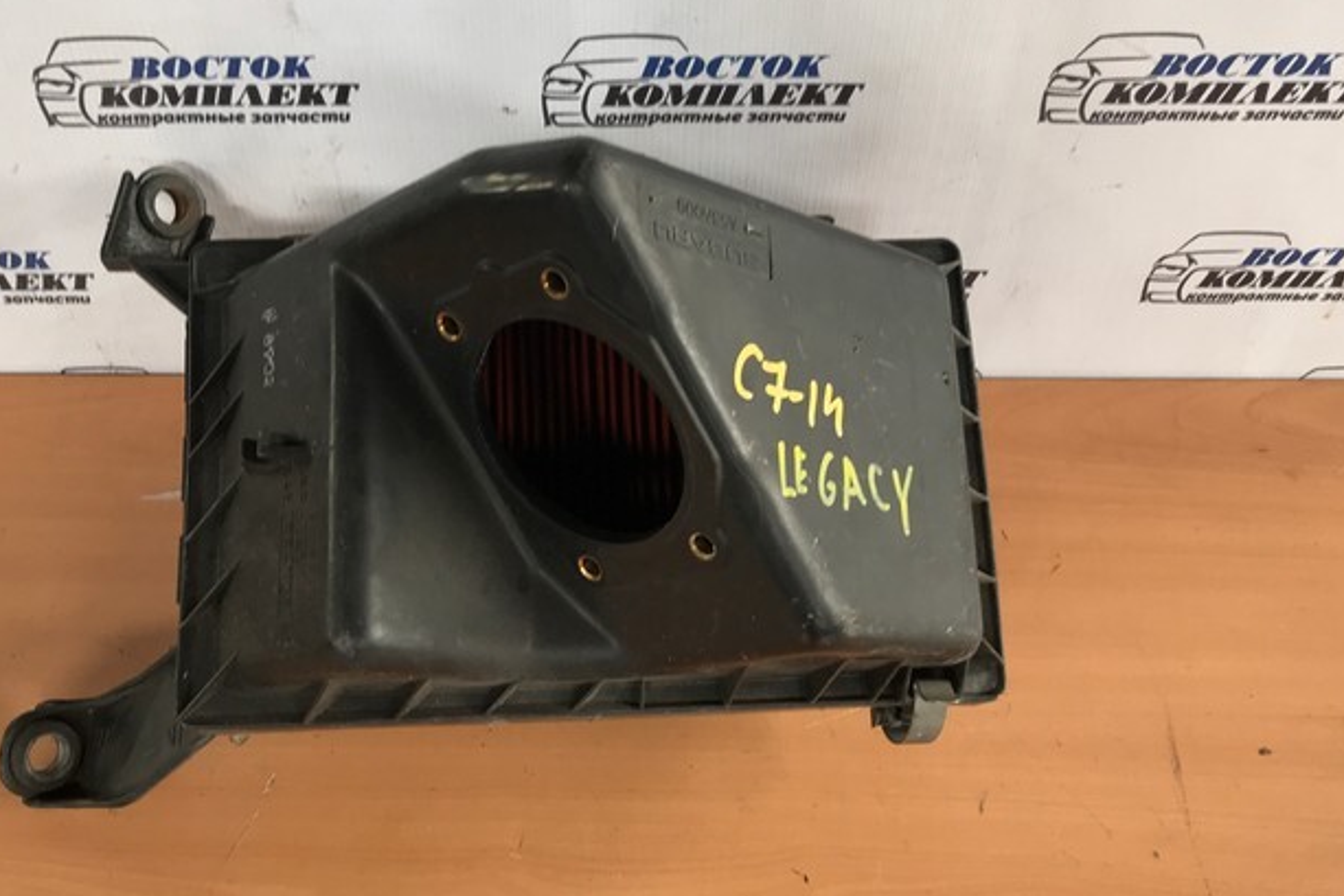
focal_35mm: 38
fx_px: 1419
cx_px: 627
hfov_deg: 50.6
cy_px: 432
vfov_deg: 35.1
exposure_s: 1/50
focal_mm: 3.99
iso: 25
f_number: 1.8
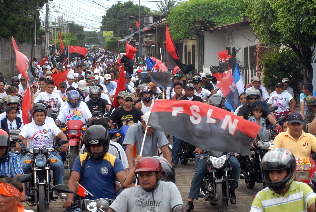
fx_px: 1055
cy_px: 106
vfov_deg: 11.5
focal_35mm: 120
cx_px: 158
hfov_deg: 17.0
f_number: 11
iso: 500
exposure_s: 1/500
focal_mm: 80
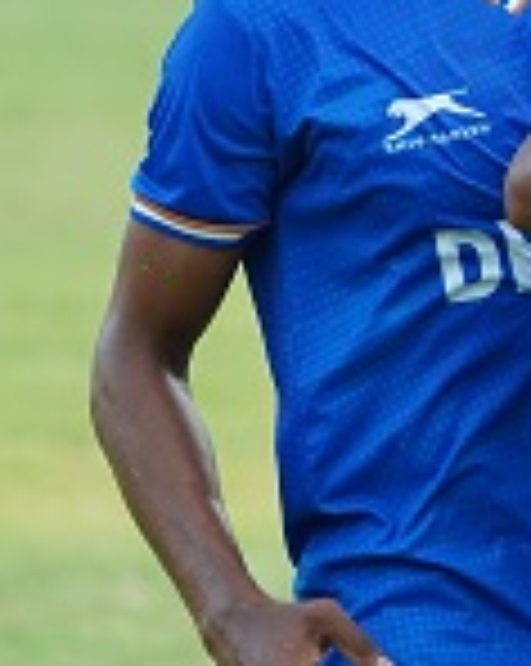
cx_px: 770
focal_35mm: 762
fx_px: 15000
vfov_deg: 2.5
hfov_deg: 2.0
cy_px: 176
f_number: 5.6
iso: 2500
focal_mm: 200
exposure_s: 1/1000
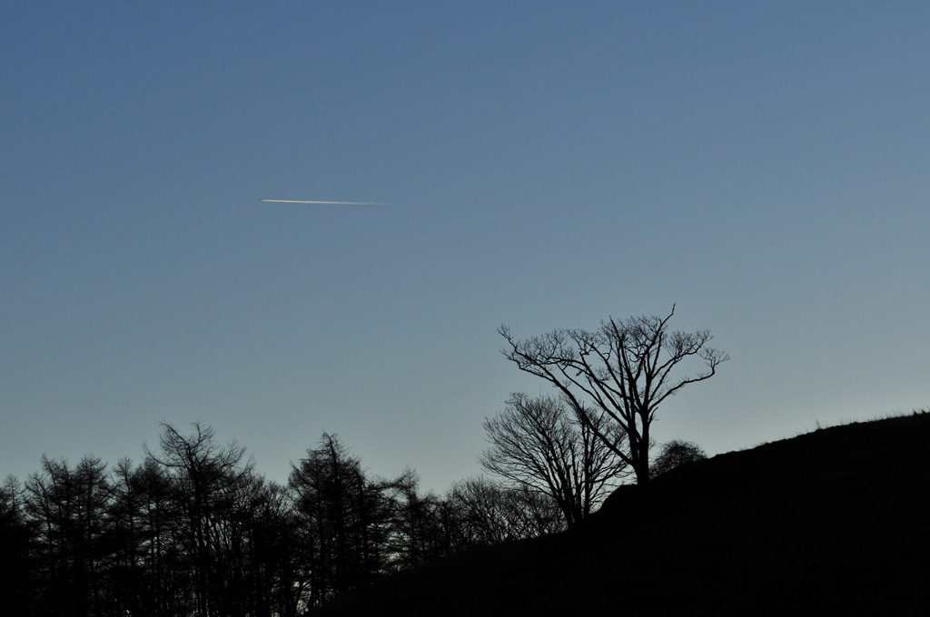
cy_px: 308
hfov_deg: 15.2
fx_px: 3483
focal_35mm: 135
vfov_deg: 10.1
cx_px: 465
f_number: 7.1
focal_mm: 90
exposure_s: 1/640
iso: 200
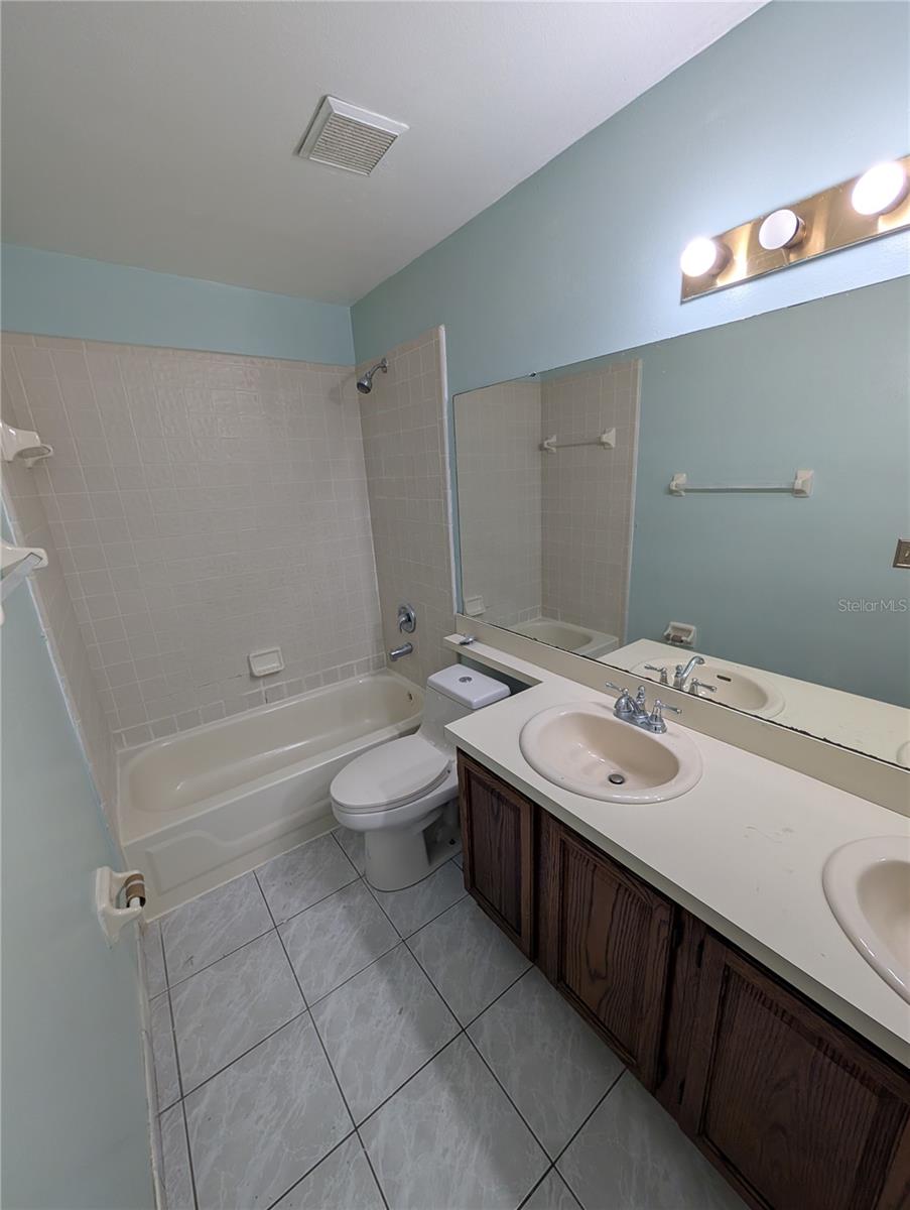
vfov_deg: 110.5
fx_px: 420
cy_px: 605
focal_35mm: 12
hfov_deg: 94.6
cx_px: 455
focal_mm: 2.02
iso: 50
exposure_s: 1/87.3
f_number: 1.7
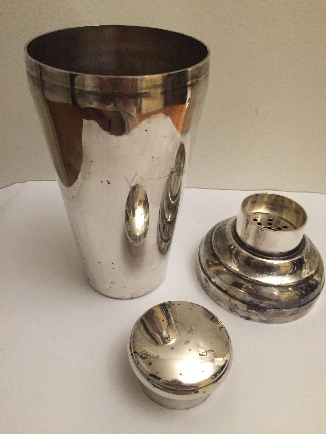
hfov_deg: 48.2
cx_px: 163
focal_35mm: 29
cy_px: 217
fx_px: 364
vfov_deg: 61.7
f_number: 2.2
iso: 250
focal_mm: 4.15
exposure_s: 1/17
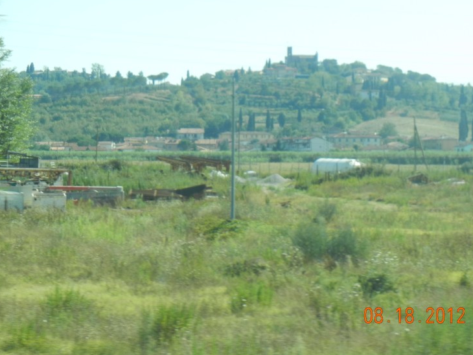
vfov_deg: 10.4
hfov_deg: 13.8
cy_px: 119
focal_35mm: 143
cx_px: 236
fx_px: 1955
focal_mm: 18.3
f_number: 4.5
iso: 160
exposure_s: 1/372
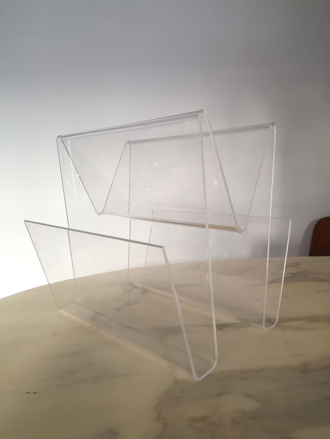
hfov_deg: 51.4
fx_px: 343
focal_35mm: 27
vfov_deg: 65.3
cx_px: 165
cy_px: 220
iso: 320
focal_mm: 3.95
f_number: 1.8
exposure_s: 1/33.3
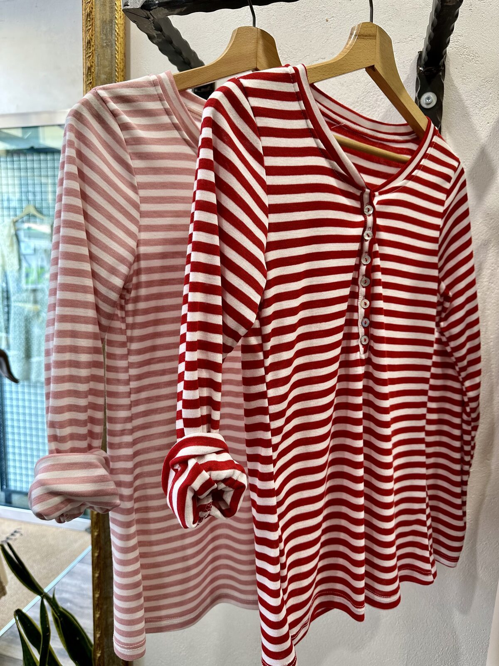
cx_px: 250
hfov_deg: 56.8
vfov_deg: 71.6
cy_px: 333
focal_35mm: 24
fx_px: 461
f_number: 1.78
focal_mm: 6.86
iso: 100
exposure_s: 1/100
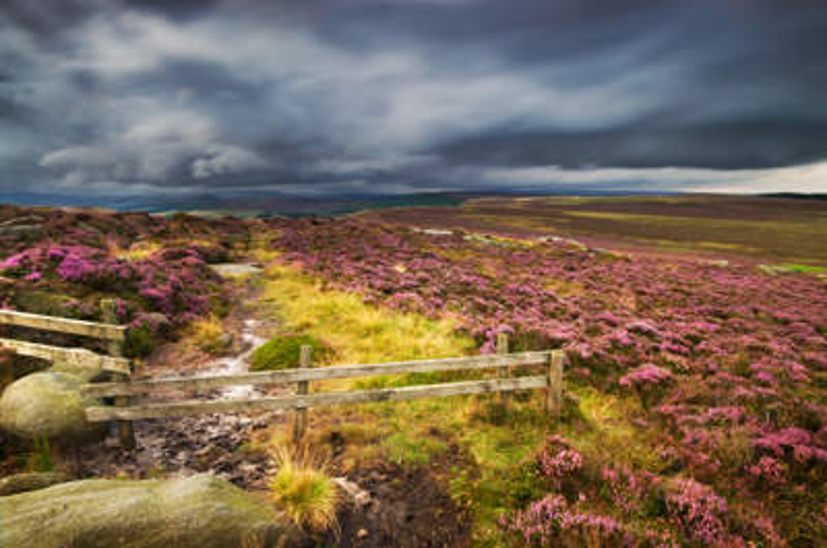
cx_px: 414
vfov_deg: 67.2
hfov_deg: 90.1
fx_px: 413
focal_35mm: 18
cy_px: 274
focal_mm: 12
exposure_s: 8
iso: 100
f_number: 25
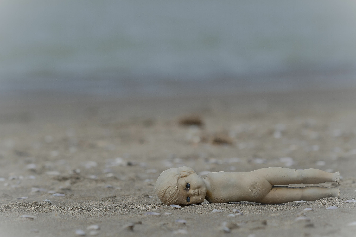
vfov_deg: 4.6
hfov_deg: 6.9
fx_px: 2966
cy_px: 118
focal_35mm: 300
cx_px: 178
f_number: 8
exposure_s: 1/1000
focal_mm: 200
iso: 280
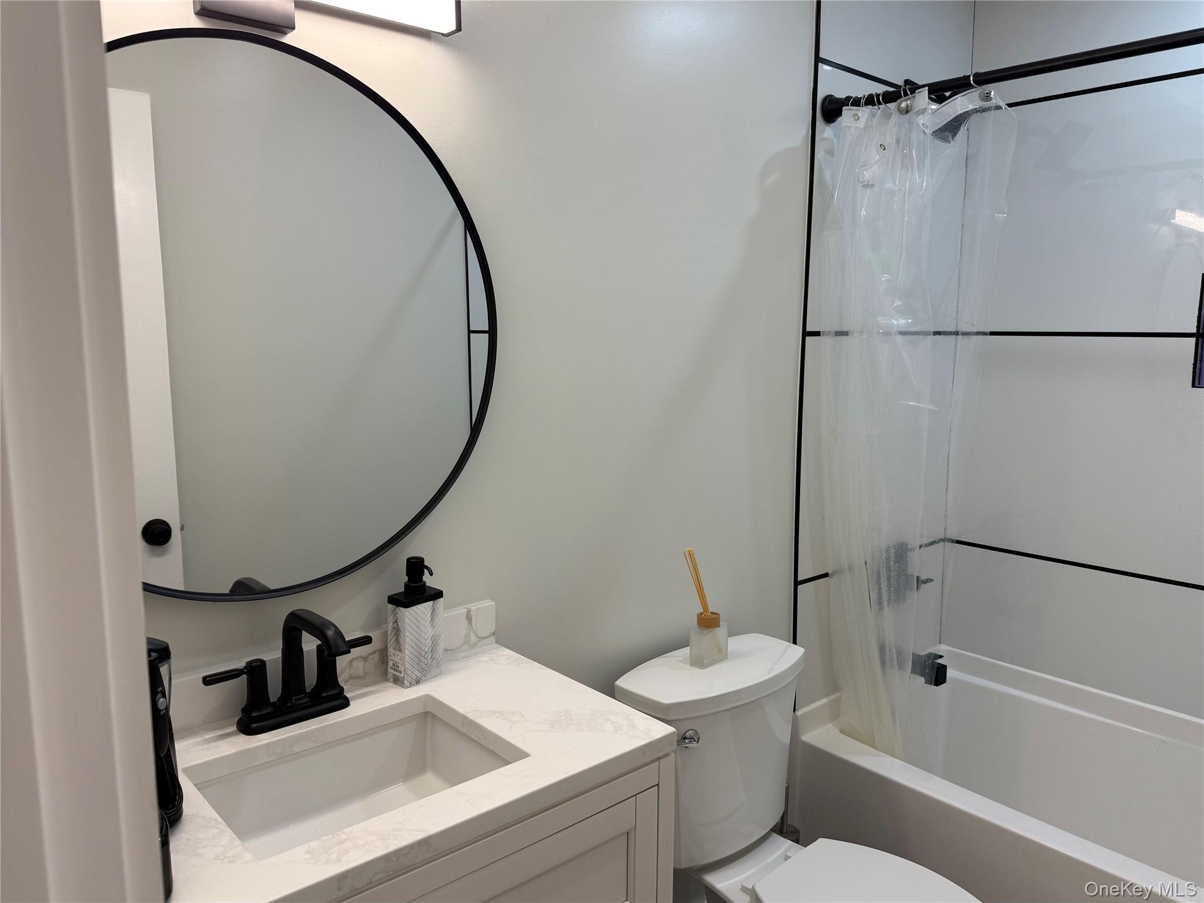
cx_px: 602
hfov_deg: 71.6
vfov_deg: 56.8
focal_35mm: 24
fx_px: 835
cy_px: 452
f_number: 1.78
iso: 80
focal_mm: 6.76
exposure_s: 1/130
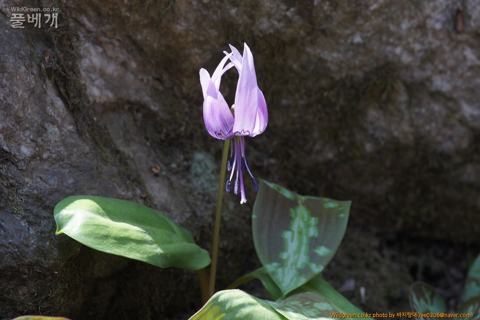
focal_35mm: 150
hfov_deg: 13.7
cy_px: 160
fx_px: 1999
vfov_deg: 9.1
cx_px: 240
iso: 400
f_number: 8
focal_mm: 100
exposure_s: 1/125
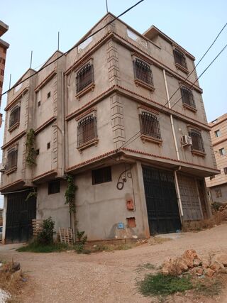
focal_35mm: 26
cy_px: 152
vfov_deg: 67.3
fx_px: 227
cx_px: 114
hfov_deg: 53.0
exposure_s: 1/100
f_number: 1.8
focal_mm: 3.98
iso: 40
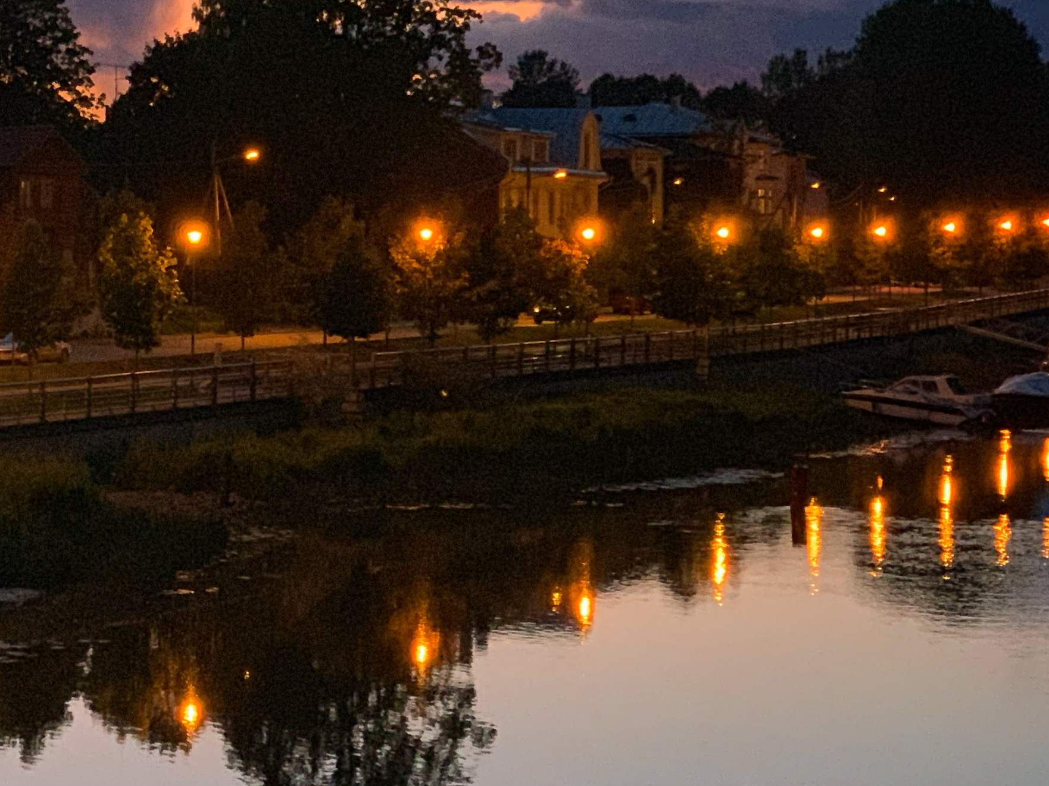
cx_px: -39
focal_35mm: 119
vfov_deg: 12.4
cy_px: 324
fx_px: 3606
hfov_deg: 16.2
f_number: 2.4
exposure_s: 1/50
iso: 400
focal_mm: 6
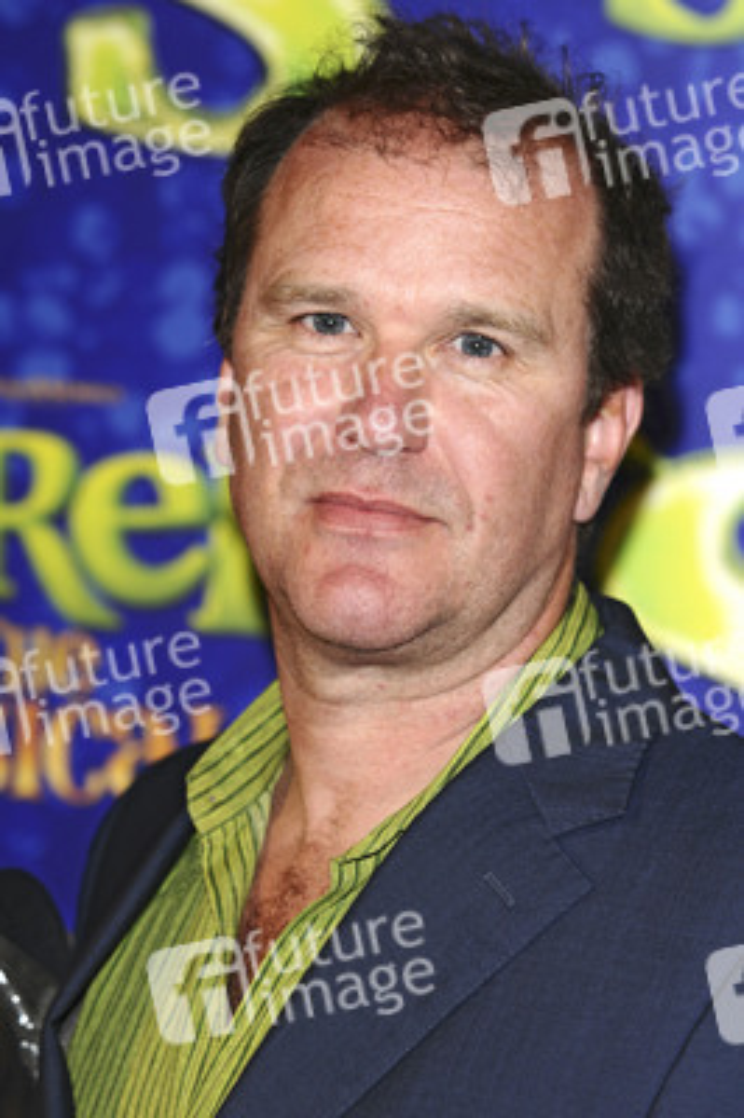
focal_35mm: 195
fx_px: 6055
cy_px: 559
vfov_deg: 10.6
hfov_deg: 7.0
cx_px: 372
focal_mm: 130
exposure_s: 1/200
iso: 320
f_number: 4.5
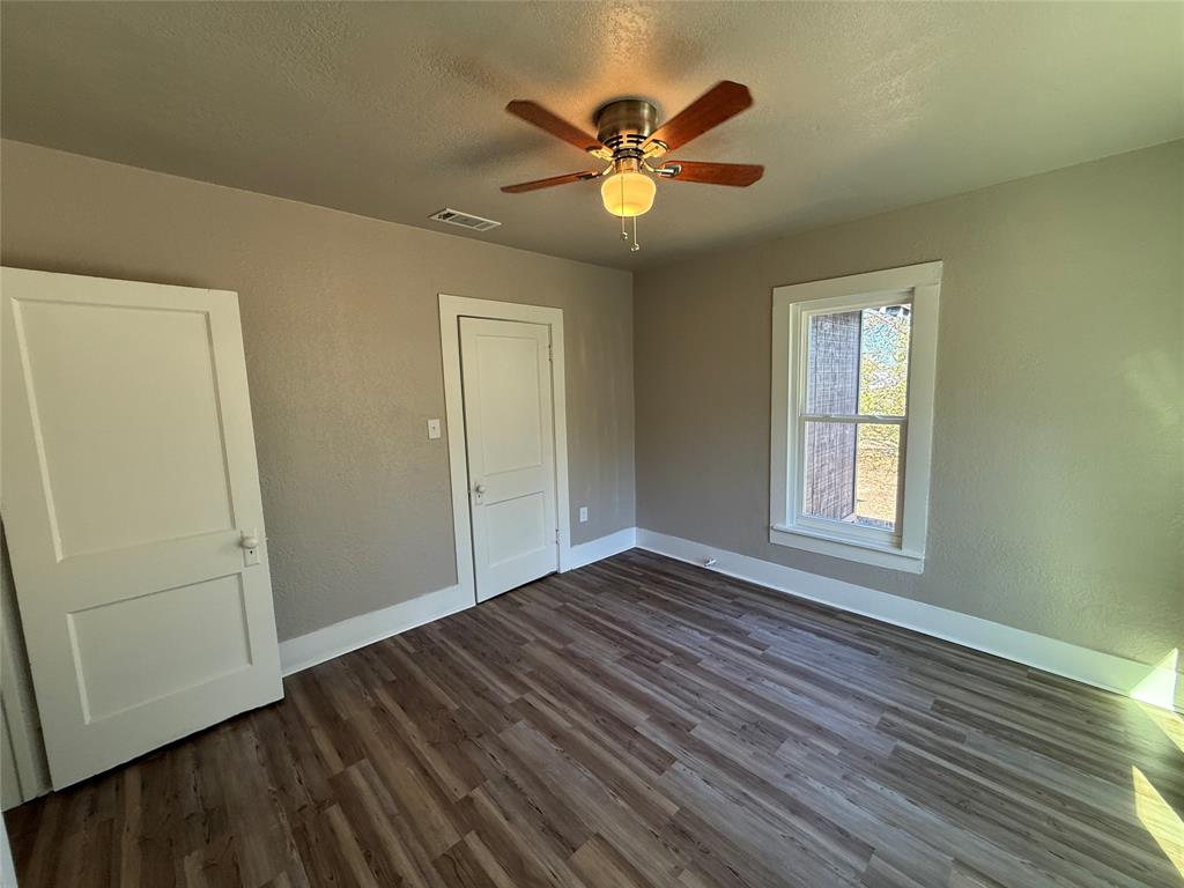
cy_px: 444
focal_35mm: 14
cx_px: 592
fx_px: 479
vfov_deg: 85.7
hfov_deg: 102.1
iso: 160
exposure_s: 1/99
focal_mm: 2.22
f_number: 2.2
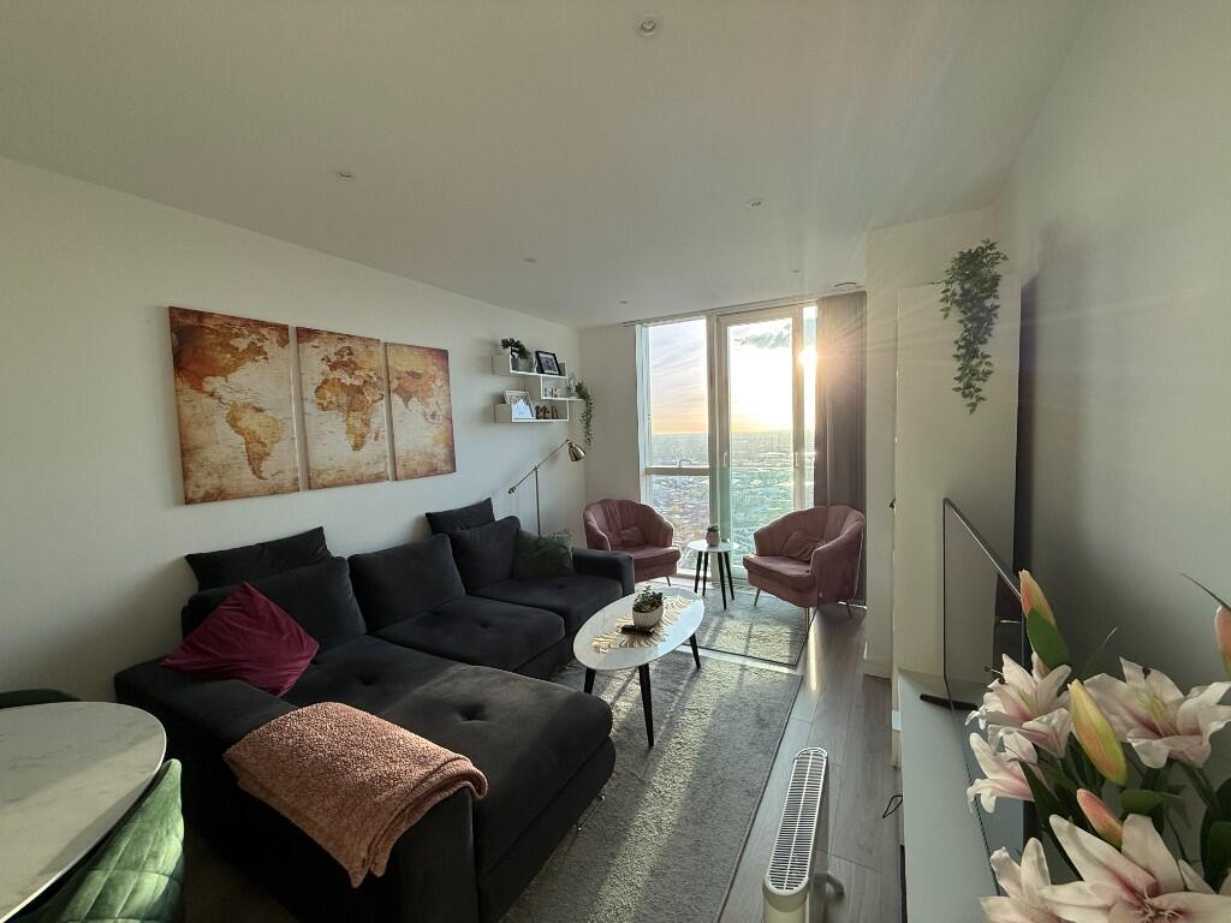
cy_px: 462
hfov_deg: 102.1
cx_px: 616
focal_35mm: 14
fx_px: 498
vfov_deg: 85.7
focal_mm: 2.22
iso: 64
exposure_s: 1/178
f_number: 2.2
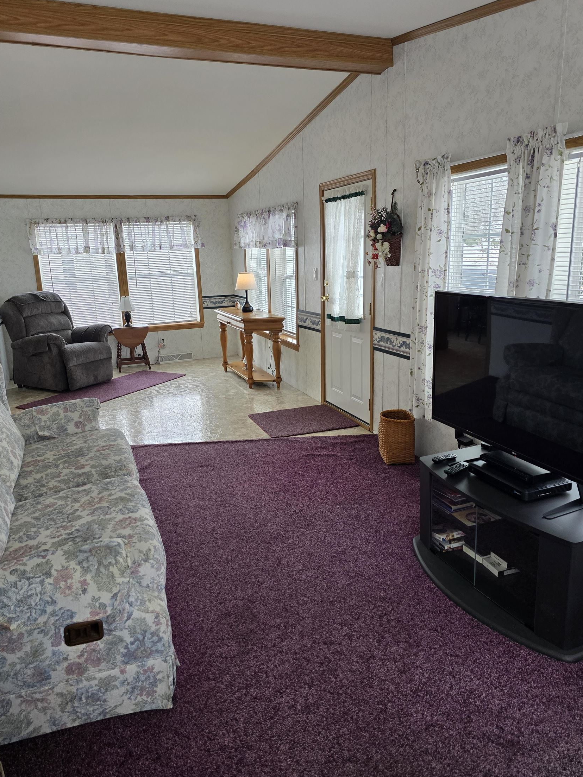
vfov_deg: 71.6
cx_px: 285
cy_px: 377
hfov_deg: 56.8
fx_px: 539
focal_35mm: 24
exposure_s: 1/180
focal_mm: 6.3
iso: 160
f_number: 1.7
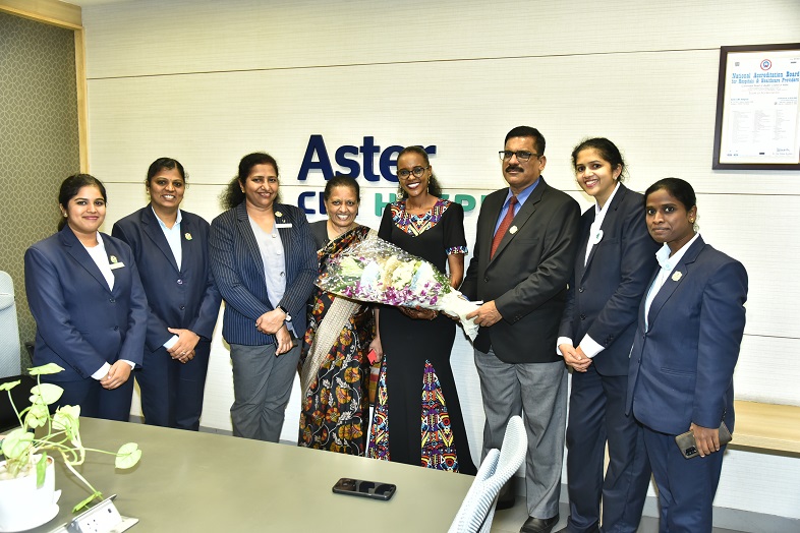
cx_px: 400
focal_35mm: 31
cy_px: 266
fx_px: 689
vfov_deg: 42.3
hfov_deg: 60.3
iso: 1600
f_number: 4.5
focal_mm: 31
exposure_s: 1/125
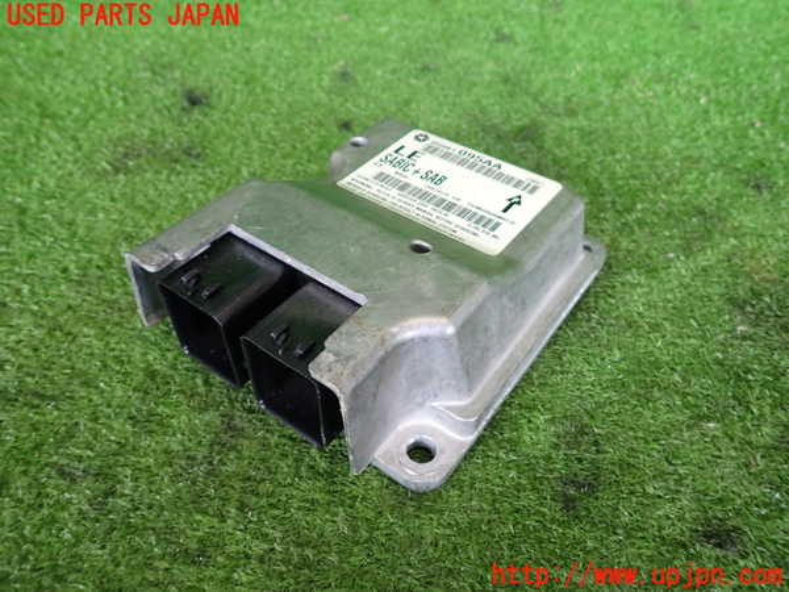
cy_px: 296
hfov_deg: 69.4
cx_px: 394
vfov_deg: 54.9
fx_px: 570
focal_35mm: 25
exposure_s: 1/30
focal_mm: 4.5
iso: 200
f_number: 2
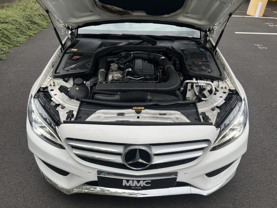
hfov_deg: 67.3
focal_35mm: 26
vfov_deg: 53.1
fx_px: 208
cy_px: 104
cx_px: 138
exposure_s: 1/117
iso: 50
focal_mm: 5.7
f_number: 1.5
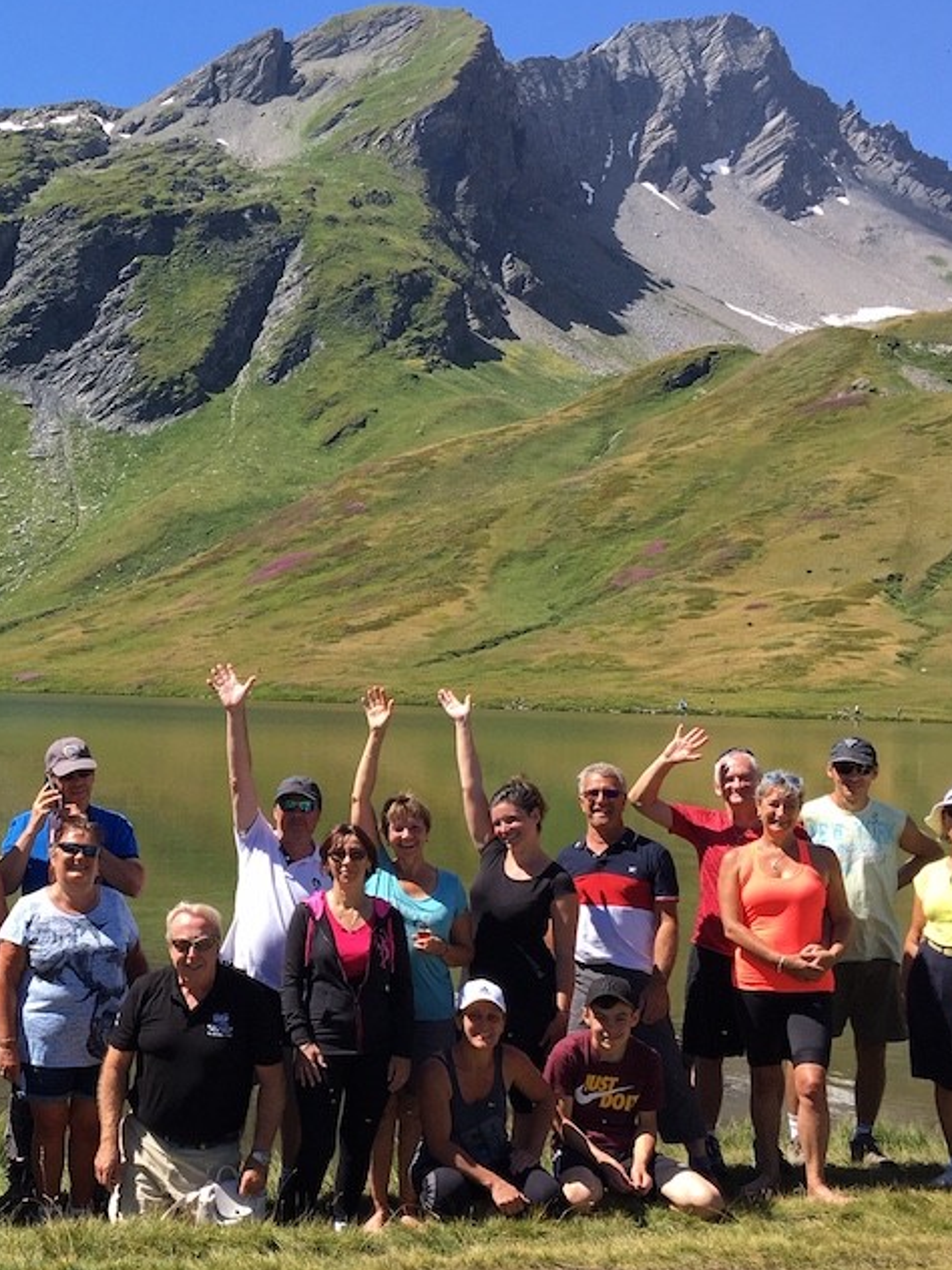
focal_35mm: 47
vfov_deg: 40.3
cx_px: 141
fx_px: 1723
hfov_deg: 29.9
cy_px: 746
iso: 25
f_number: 2.2
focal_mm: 4.15
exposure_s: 1/916
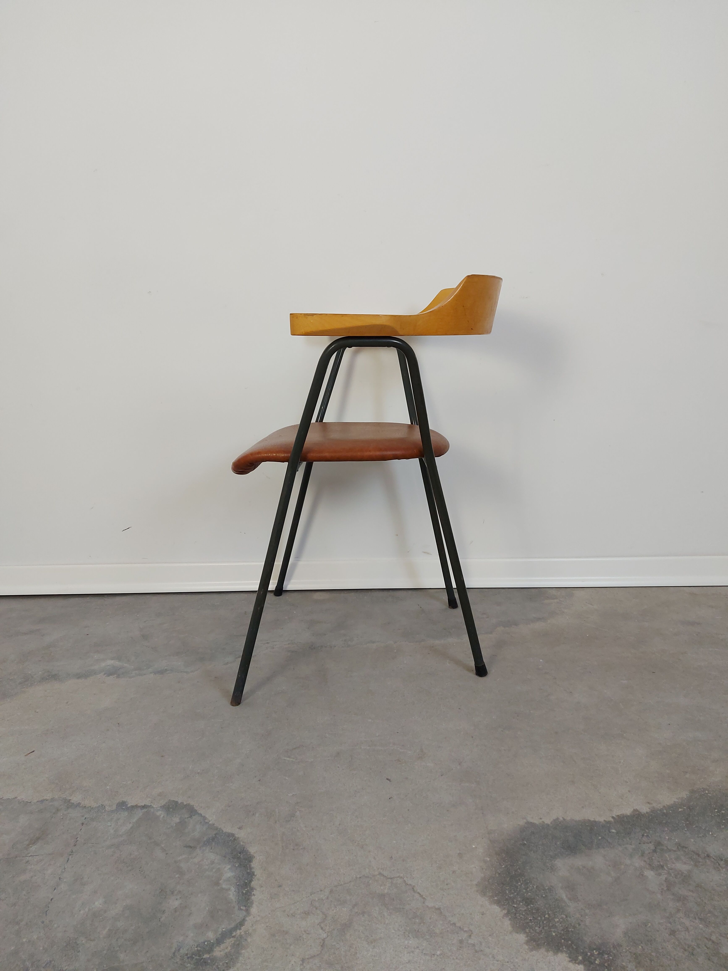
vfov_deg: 71.6
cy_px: 486
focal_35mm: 24
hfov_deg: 56.8
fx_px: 673
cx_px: 364
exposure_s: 1/50
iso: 160
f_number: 1.8
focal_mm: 5.23
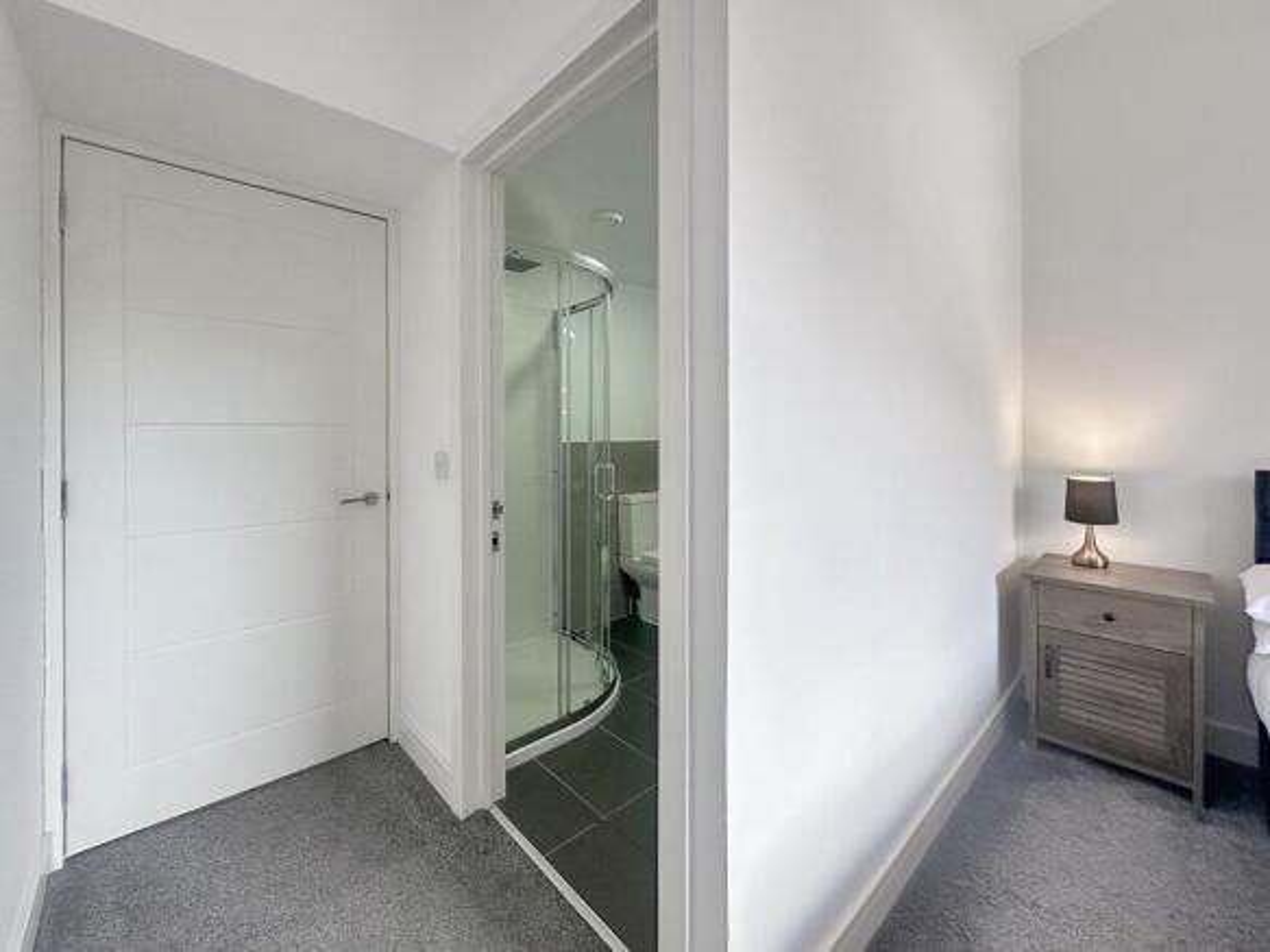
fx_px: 514
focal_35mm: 14
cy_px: 476
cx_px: 635
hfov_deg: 102.1
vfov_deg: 85.7
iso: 160
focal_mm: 2.22
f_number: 2.2
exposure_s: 1/100
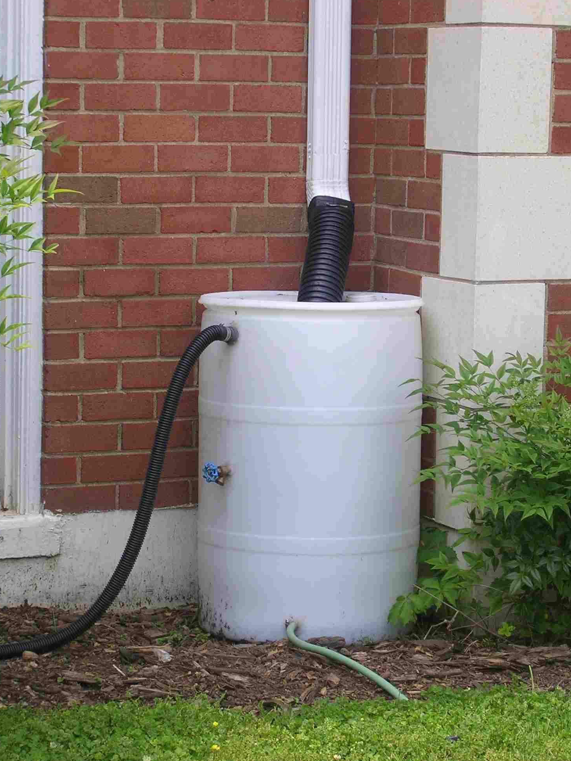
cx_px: 289
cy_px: 384
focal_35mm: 121
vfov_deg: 16.3
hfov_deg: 12.2
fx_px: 2661
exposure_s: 1/133
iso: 50
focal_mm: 17.4
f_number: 4.9
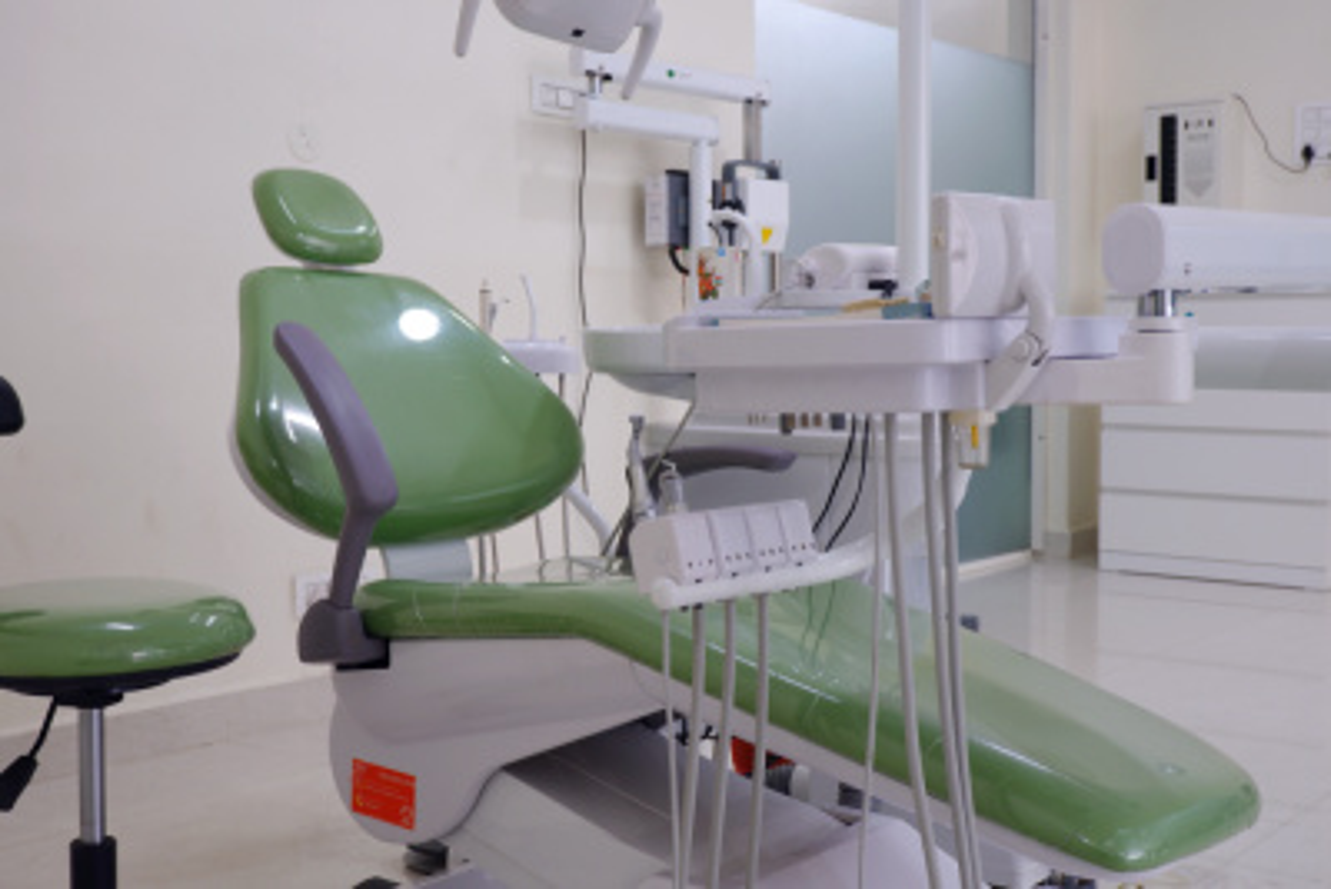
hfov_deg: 44.5
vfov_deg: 30.5
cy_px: 444
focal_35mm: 44
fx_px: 1627
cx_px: 666
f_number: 4.5
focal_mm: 29.6
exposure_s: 1/45
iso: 320
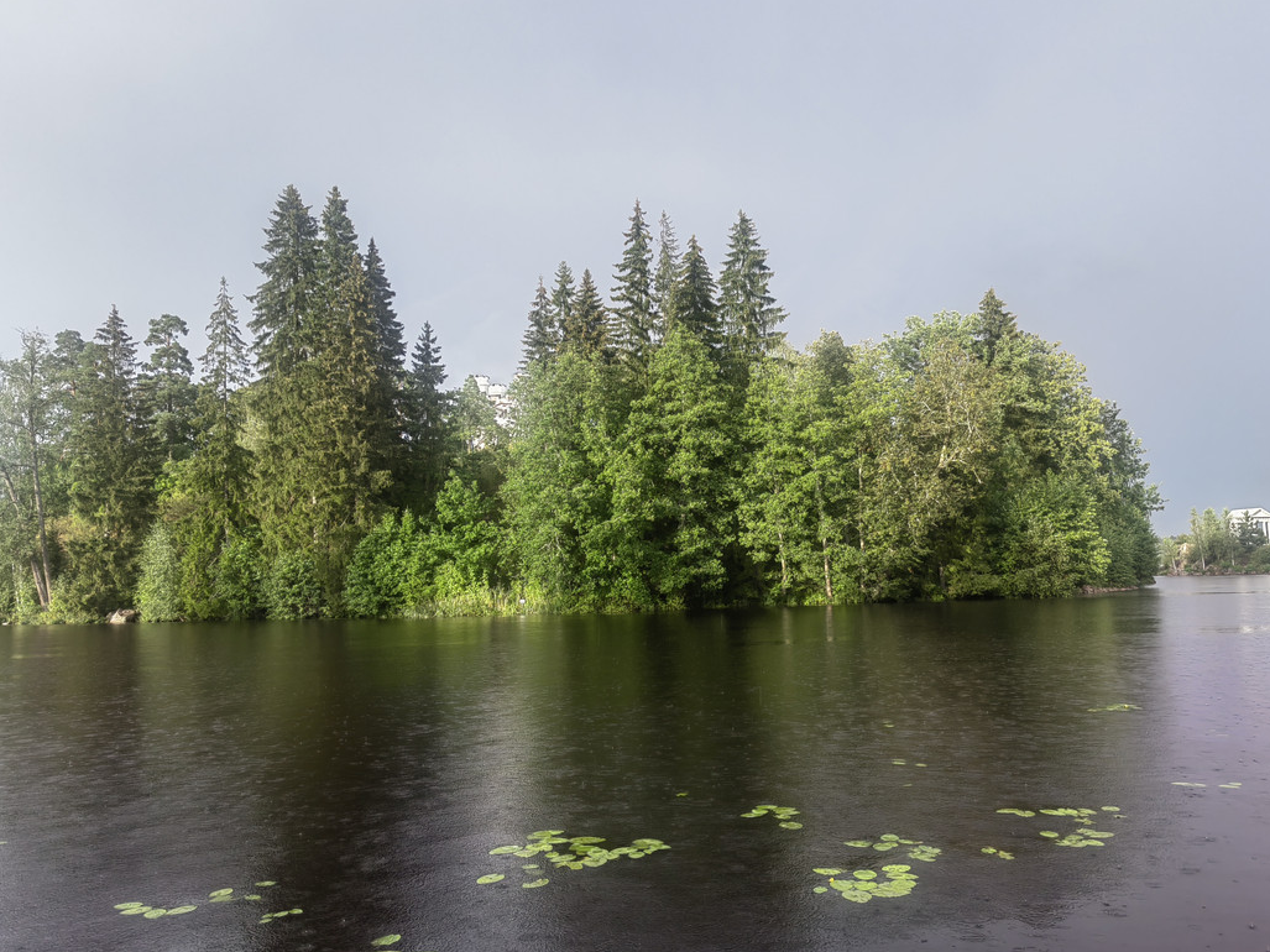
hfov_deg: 65.3
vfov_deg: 51.3
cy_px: 478
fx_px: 990
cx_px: 629
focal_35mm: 27
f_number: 1.9
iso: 50
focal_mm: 5.52
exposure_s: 1/153
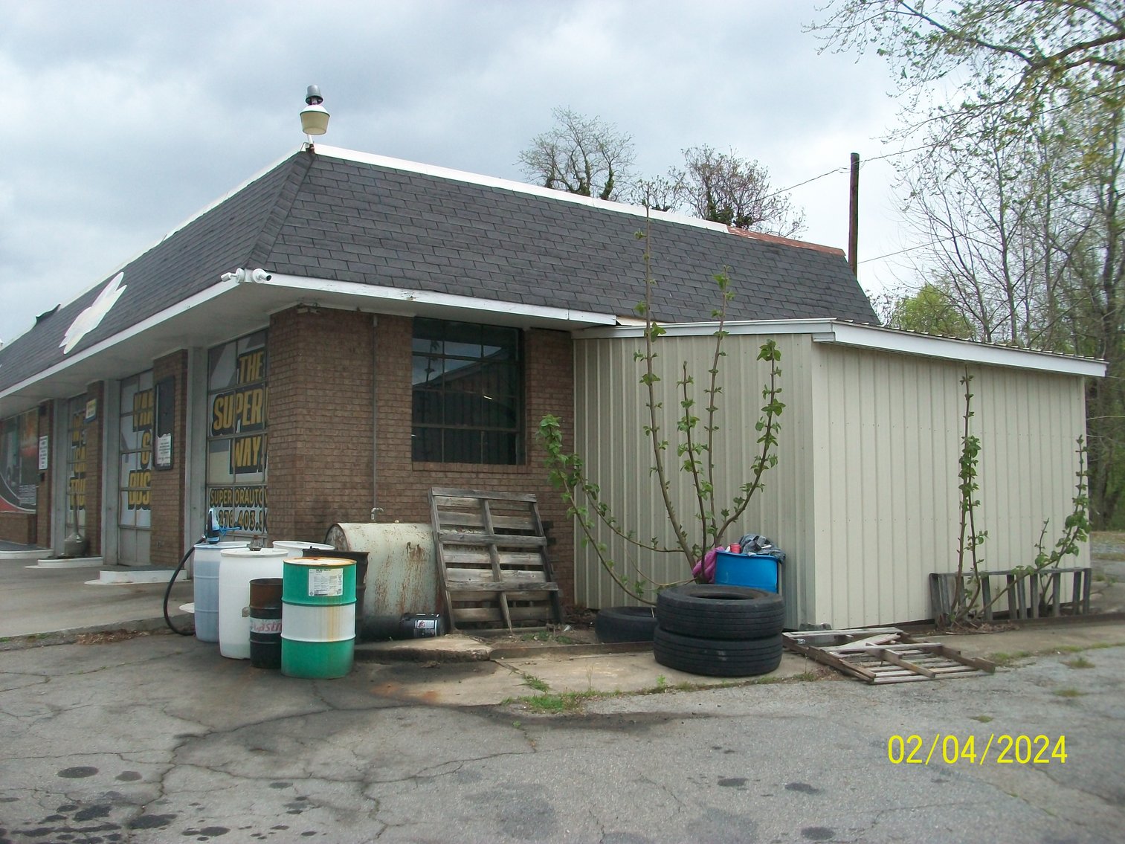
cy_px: 422
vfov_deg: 41.8
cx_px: 562
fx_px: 1105
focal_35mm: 34
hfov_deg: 54.0
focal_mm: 5.7
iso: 80
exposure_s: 1/640
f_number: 2.8
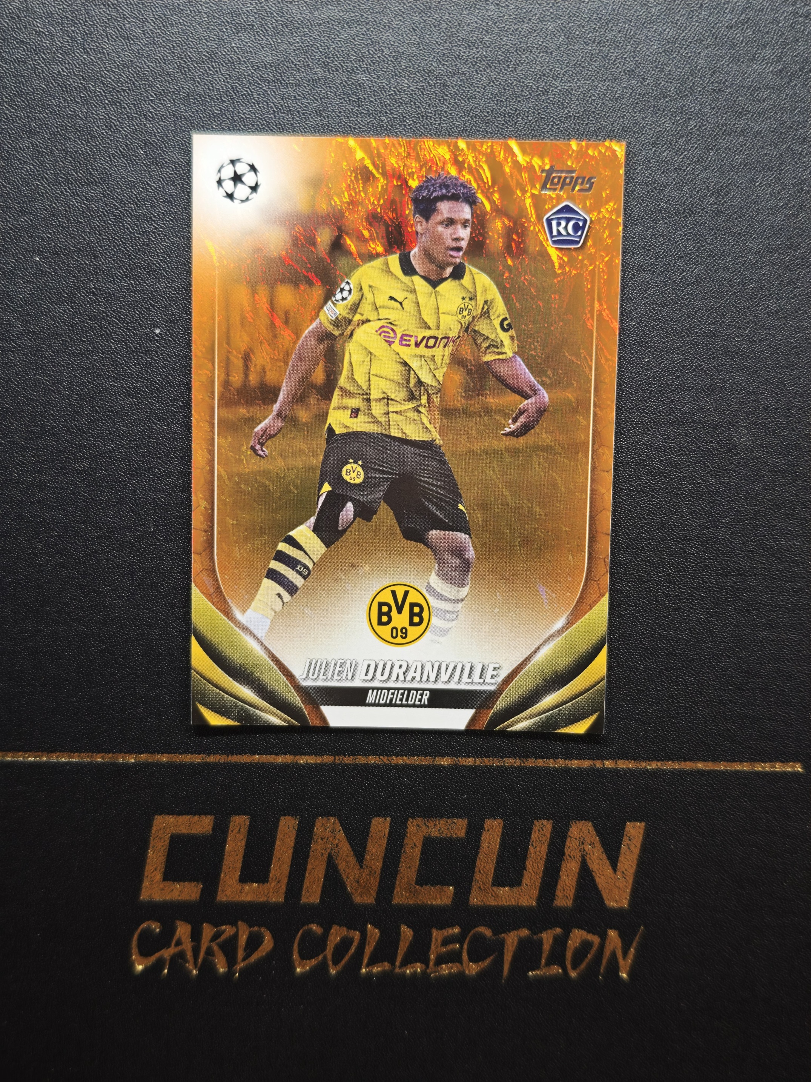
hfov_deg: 31.5
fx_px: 1437
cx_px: 406
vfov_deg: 41.2
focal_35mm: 46
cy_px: 541
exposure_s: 1/100
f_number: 1.63
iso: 320
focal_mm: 8.72
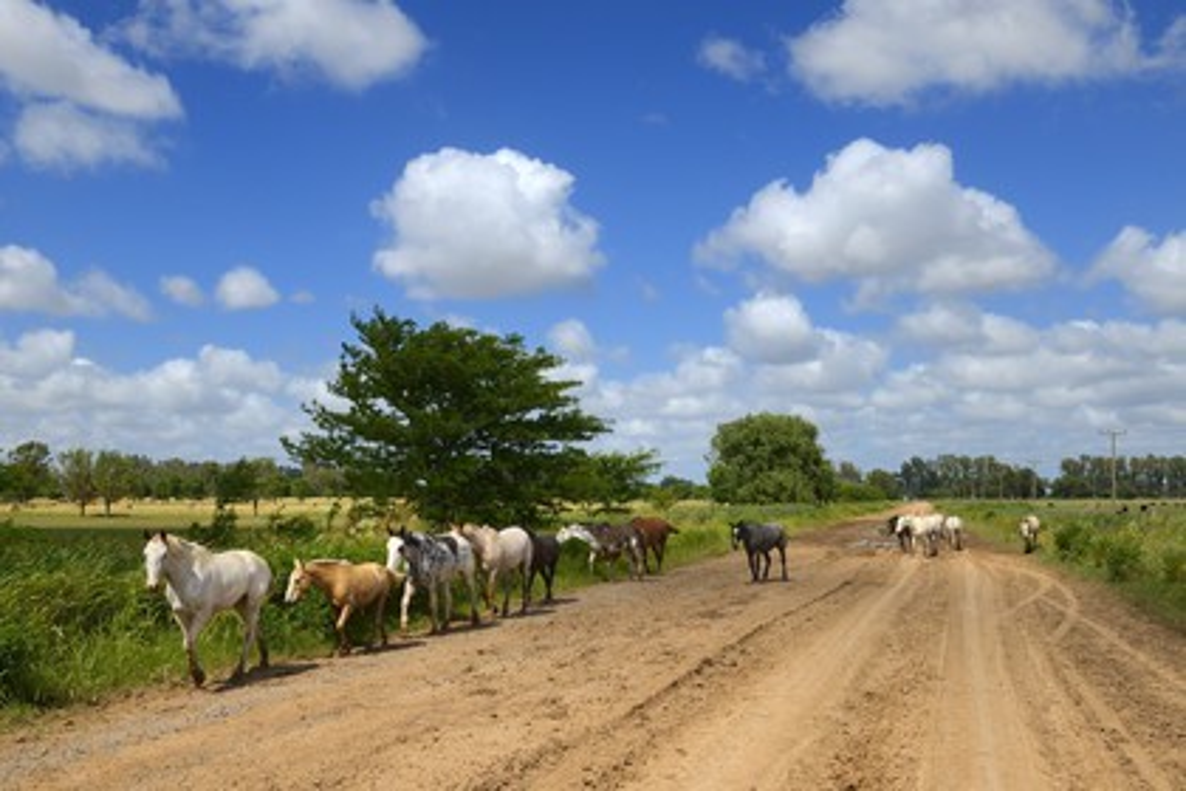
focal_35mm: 32
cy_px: 396
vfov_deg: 41.1
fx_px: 1054
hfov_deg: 58.7
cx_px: 593
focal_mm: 32
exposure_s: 1/640
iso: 200
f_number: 10
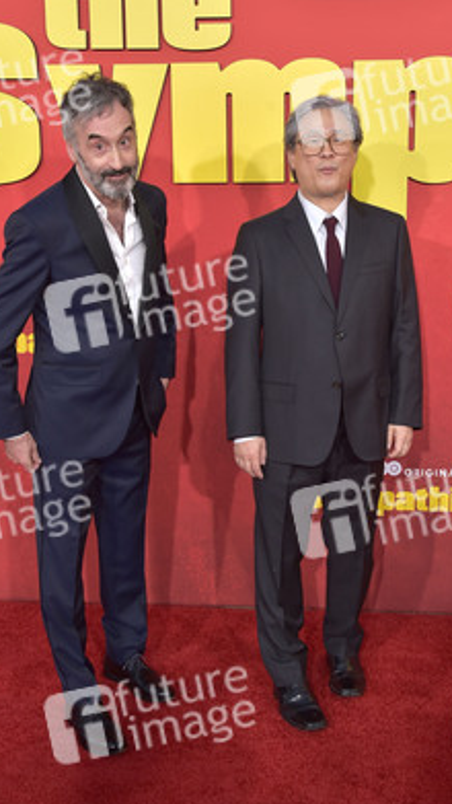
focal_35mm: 45
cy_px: 407
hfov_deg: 26.5
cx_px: 211
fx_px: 959
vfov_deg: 45.5
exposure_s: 1/1250
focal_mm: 42
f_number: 6.3
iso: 1250
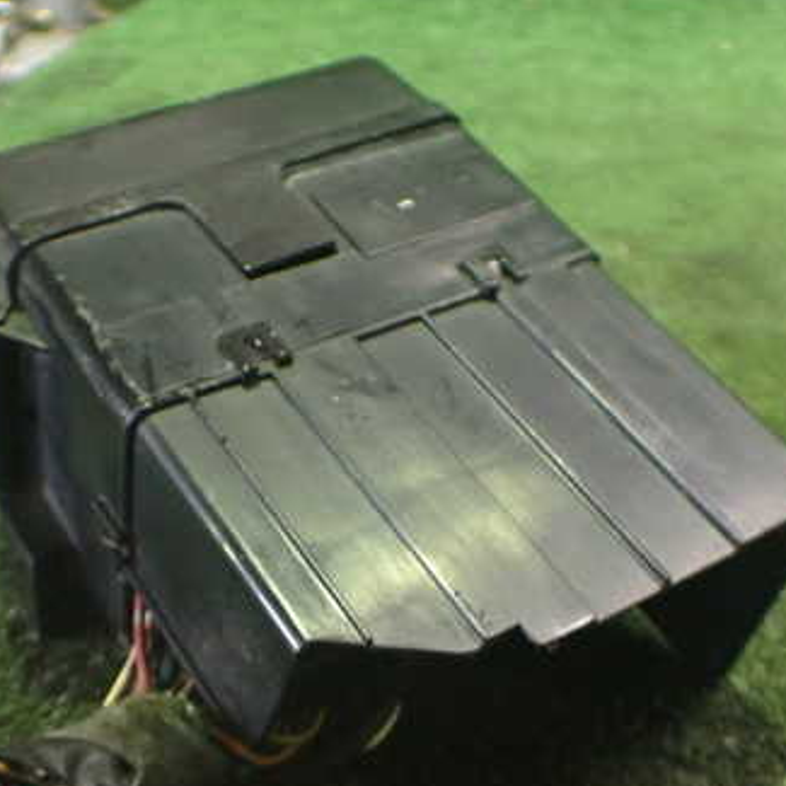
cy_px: 476
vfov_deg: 34.5
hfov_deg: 34.6
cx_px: 348
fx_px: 1259
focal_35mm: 49
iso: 1000
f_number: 2.3
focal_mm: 5.4
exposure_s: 1/30
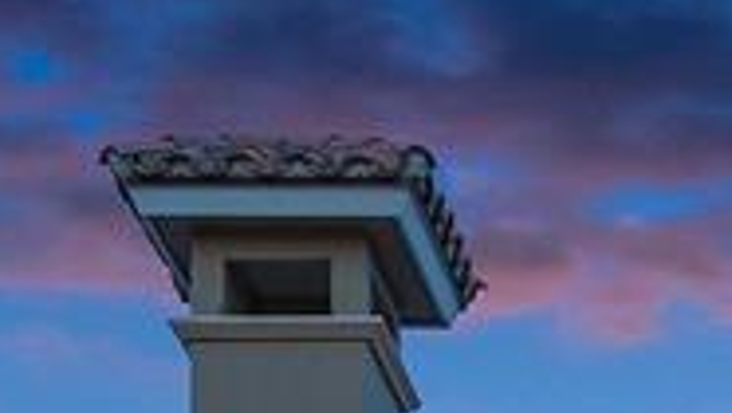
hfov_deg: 10.4
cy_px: 1204
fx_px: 3924
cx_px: 992
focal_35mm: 202
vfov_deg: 5.7
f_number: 8
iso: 160
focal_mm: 35
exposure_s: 1.6
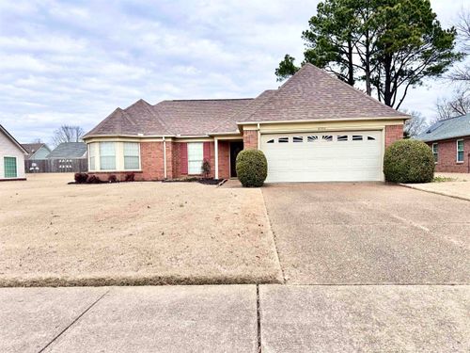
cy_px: 176
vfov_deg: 56.8
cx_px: 235
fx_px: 326
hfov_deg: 71.6
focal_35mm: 24
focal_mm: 6.76
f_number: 1.78
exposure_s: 1/3247
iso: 80
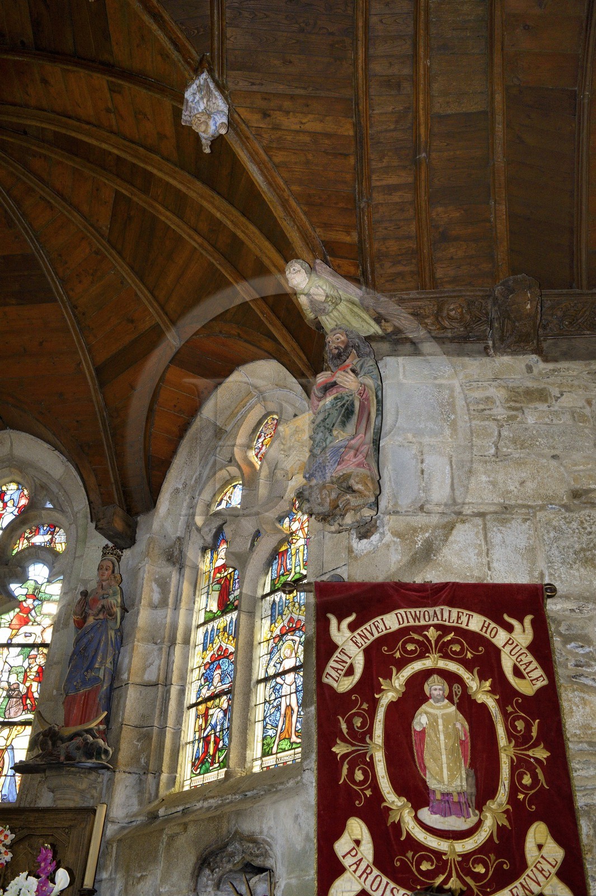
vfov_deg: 58.7
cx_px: 298
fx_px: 795
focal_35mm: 32
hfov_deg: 41.1
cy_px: 448
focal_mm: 32
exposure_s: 1/30
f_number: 6.3
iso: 1600
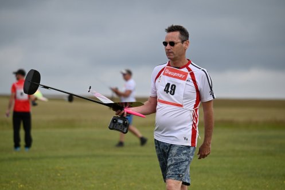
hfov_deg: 8.2
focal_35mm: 250
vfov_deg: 5.5
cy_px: 95
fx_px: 1980
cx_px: 142
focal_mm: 250
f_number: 6
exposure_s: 1/2500
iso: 500
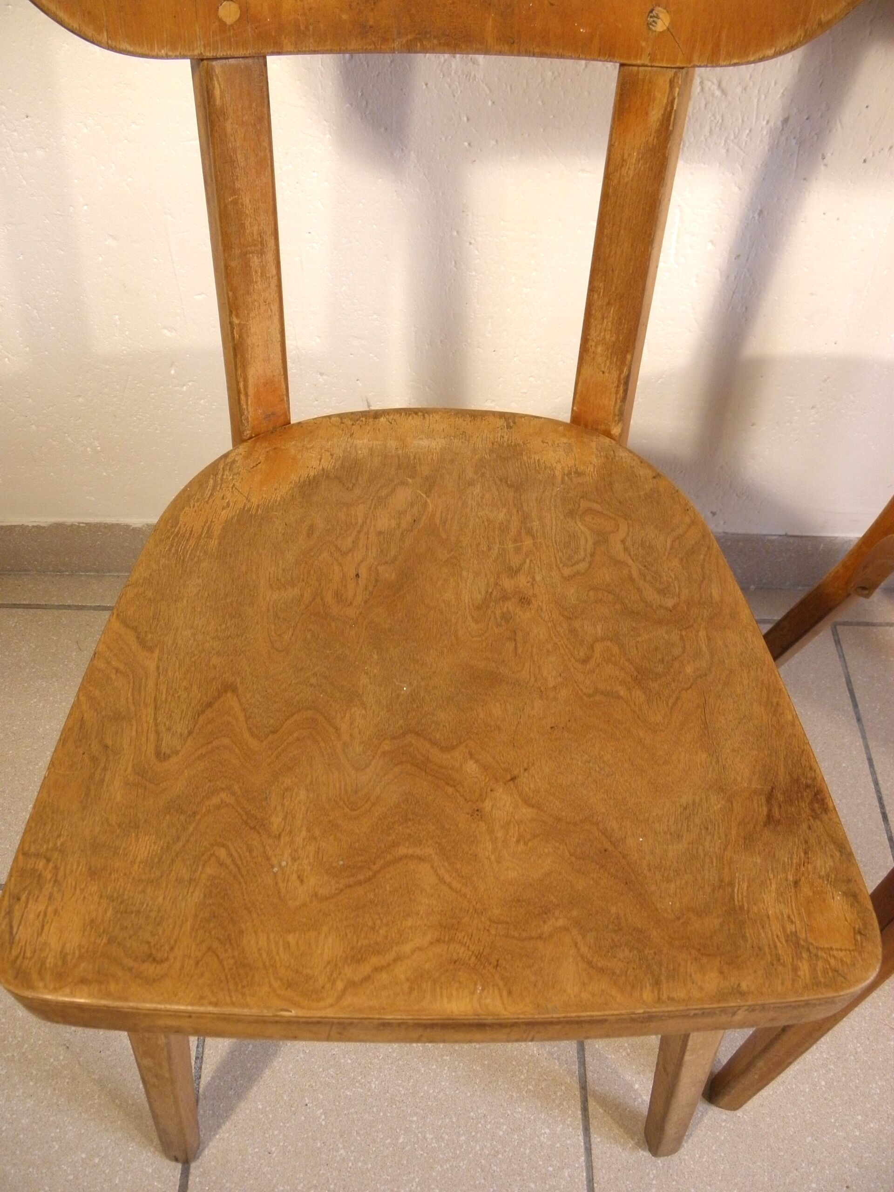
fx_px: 964
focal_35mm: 28
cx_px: 447
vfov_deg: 63.4
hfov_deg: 49.7
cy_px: 596
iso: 160
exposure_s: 1/30
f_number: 3.5
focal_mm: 5
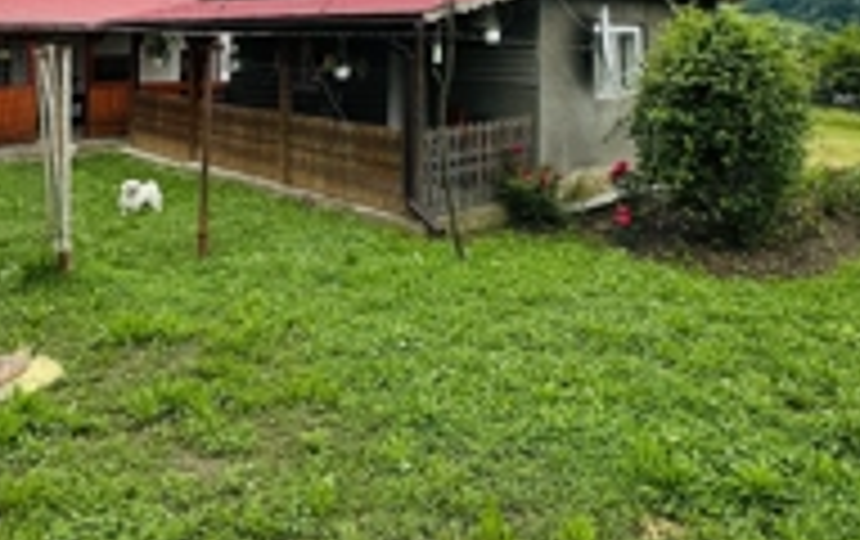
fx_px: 728
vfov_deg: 36.6
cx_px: 459
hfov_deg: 61.1
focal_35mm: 31
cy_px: 0
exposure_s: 1/774
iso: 40
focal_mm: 2.22
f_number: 2.2
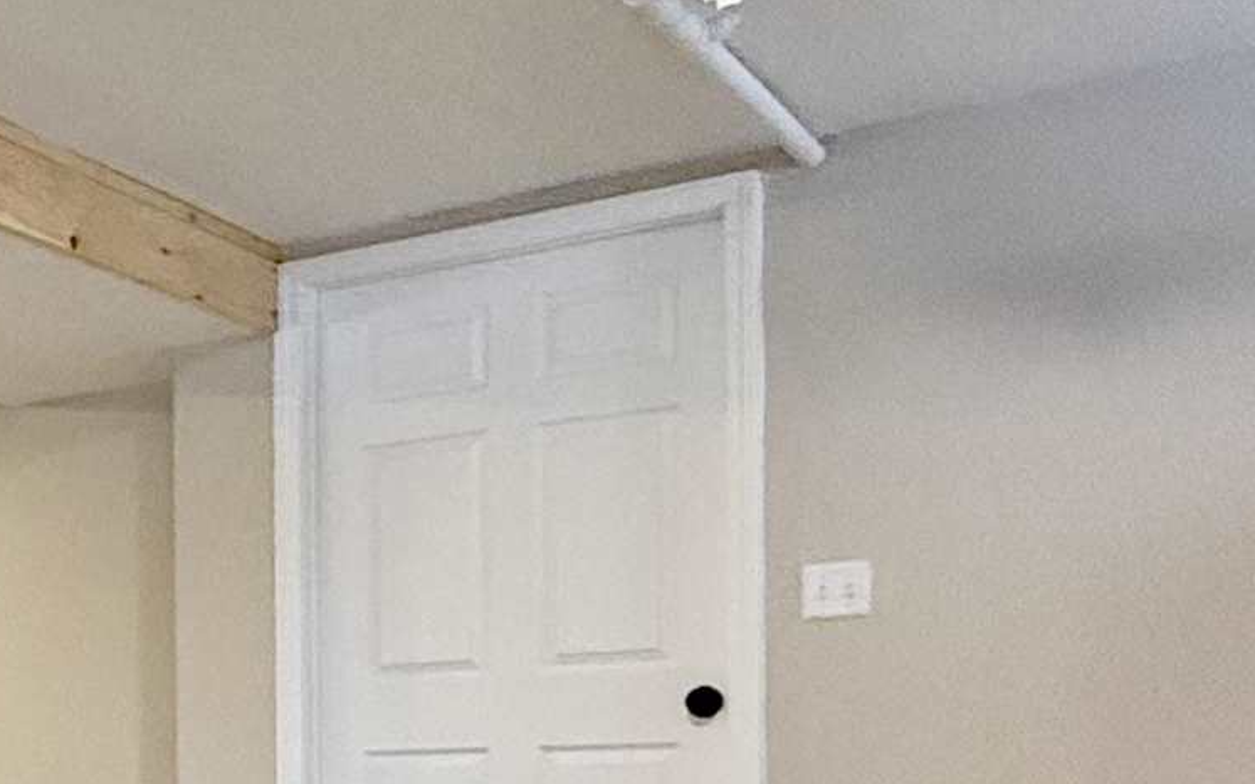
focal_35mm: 61
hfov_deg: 24.7
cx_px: -694
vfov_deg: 20.5
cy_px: 828
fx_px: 2087
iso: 500
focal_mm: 2.22
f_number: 2.2
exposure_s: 1/120
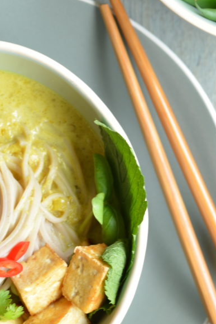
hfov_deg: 4.9
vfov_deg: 7.4
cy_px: 111
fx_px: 2499
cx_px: 35
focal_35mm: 278
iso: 200
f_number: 8
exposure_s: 1/13
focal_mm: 105
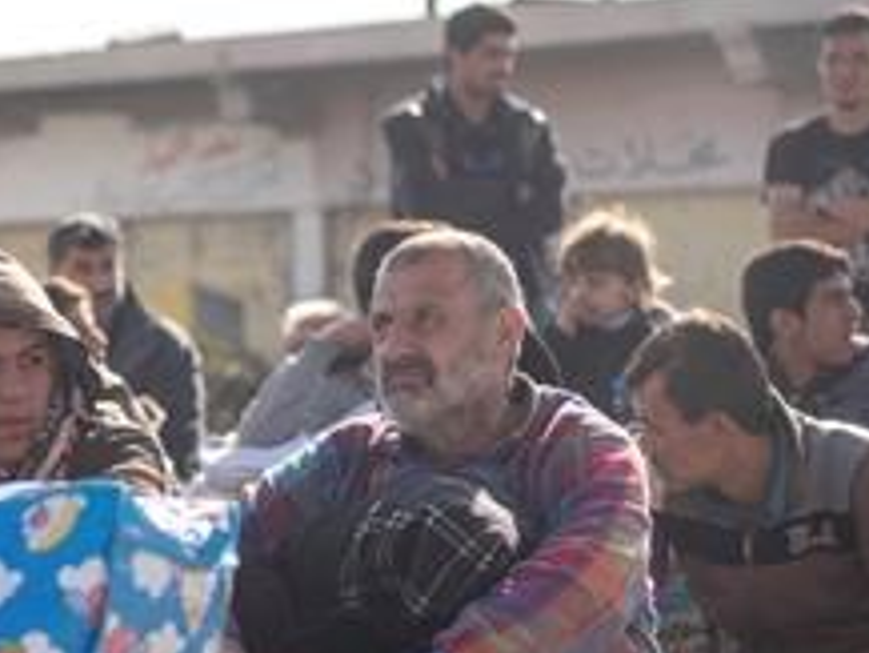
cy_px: 324
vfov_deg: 11.5
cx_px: 132
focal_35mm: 129
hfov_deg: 15.1
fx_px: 3240
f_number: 2.8
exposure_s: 1/500
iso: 100
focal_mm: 55
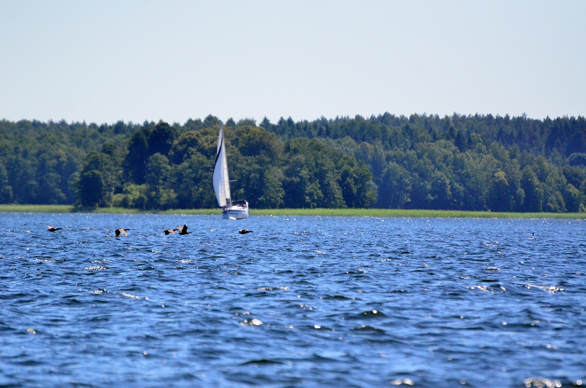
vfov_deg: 3.0
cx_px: 293
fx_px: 7308
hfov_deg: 4.6
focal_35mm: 450
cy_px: 194
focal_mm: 300
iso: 2200
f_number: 5.6
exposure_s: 1/8000
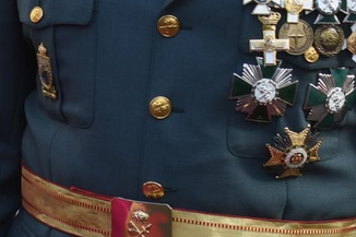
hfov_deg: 6.0
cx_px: 35
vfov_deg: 4.0
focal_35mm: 344
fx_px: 3400
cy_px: 39
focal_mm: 70
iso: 100
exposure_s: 1/125
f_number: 4
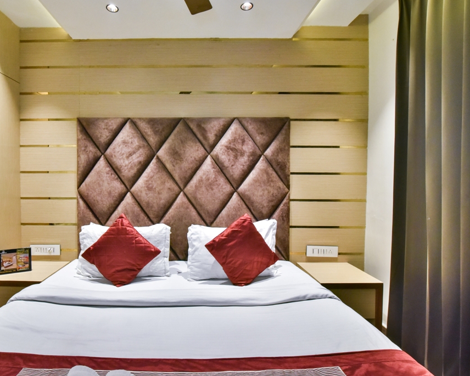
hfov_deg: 82.3
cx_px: 189
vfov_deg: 70.8
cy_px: 180
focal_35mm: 19
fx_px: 264
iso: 5000
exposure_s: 1/50
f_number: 9
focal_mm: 16
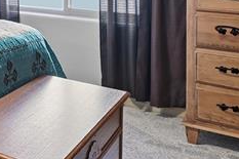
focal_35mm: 66
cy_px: -48
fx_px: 438
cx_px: -128
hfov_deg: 23.7
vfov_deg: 19.0
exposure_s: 1/25
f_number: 11
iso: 800
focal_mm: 15
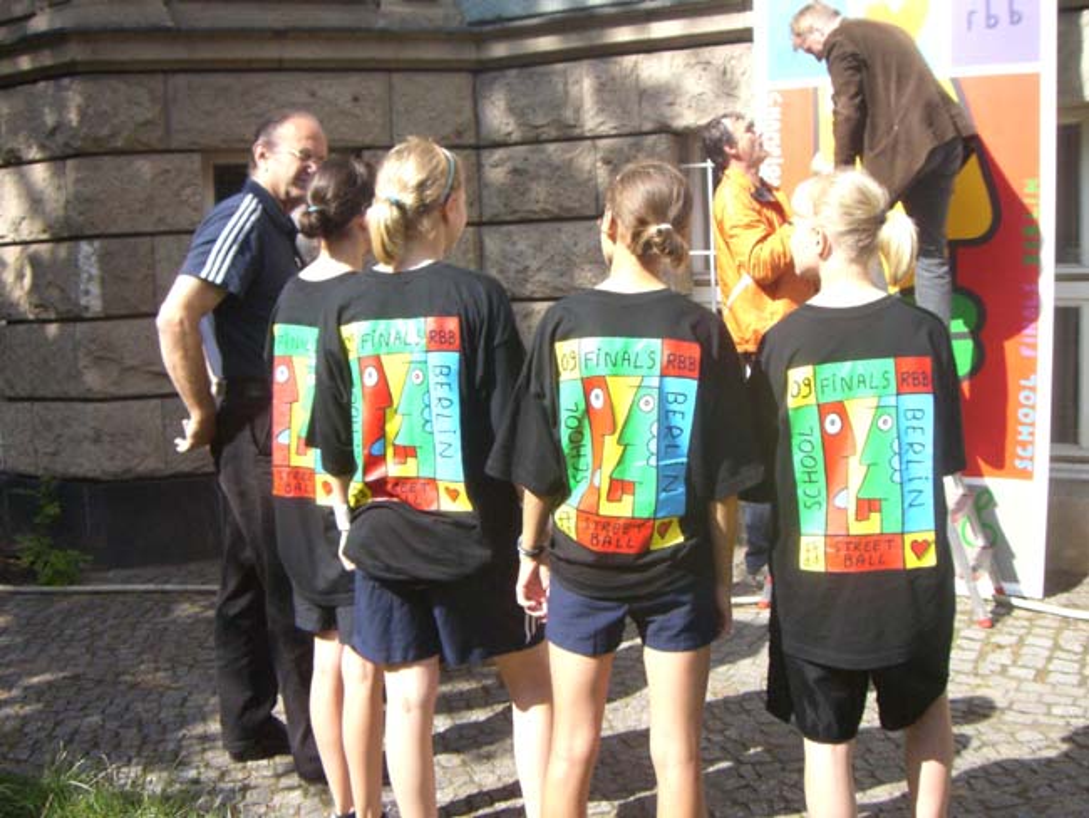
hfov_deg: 49.0
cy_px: 409
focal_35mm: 38
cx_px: 544
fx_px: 1196
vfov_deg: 37.7
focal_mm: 6.2
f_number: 4.3
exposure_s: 1/1250
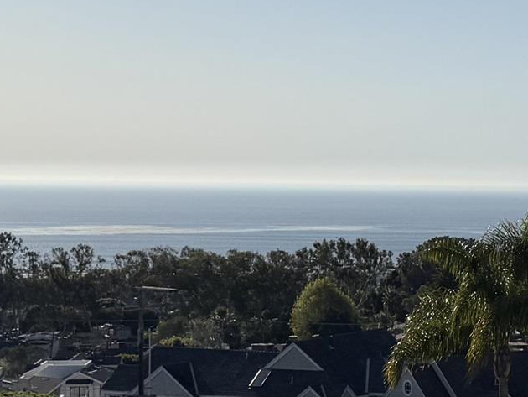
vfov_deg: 12.7
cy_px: 196
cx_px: 757
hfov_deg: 15.7
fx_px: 1785
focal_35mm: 117
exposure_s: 1/22727
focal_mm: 6.76
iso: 64
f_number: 1.78
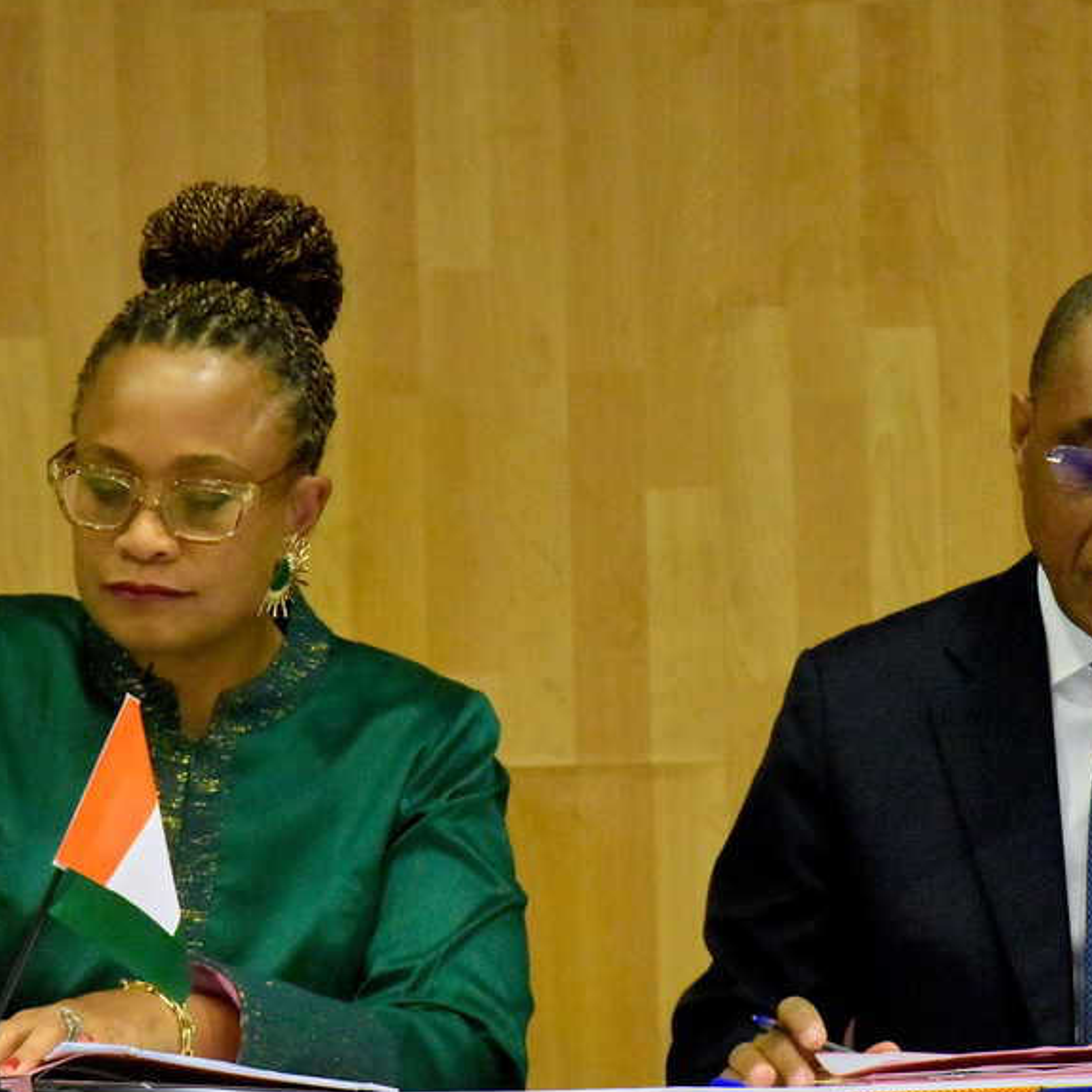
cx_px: 632
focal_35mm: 182
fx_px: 6496
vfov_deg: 9.6
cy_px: 566
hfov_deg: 9.6
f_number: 5.6
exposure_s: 1/250
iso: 5000
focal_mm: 120
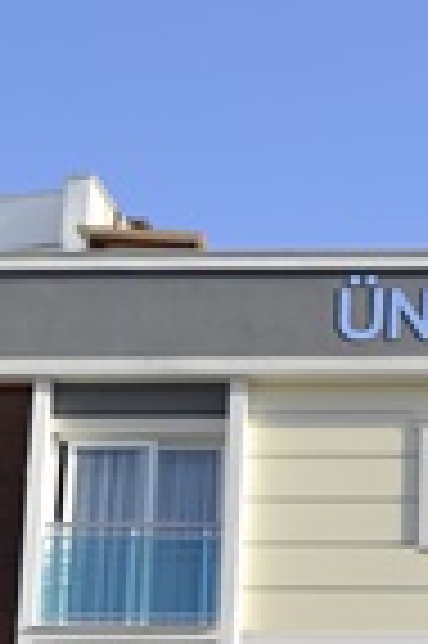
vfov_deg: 15.3
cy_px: 914
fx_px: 2252
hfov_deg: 10.6
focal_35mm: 126
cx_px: 568
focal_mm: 20
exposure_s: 1/200
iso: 100
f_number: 7.1
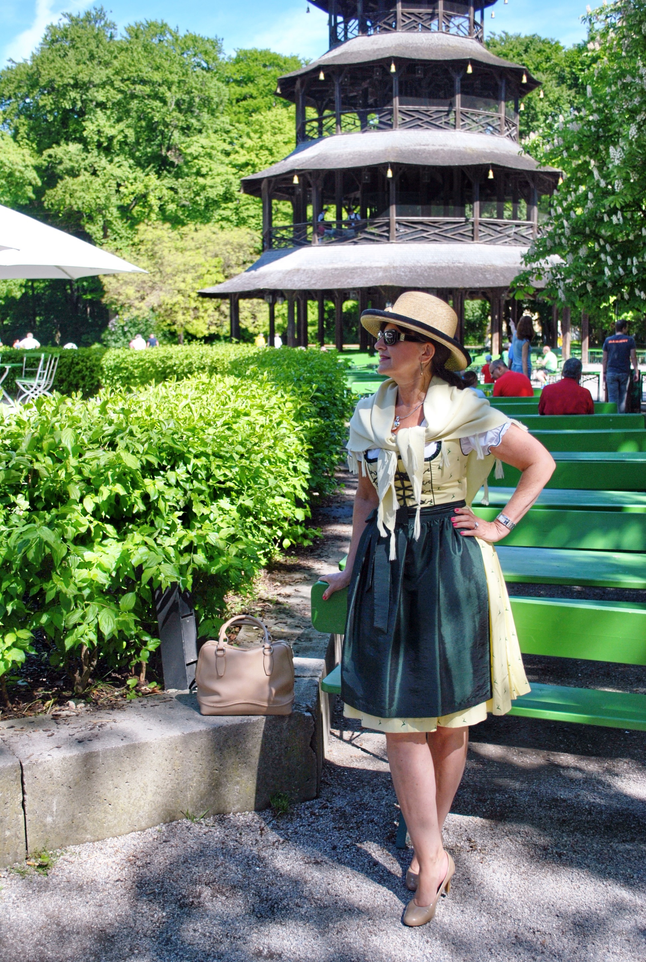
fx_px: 1125
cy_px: 481
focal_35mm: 42
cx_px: 323
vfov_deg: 46.3
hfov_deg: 32.0
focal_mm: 28
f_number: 4.5
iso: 160
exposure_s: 1/500
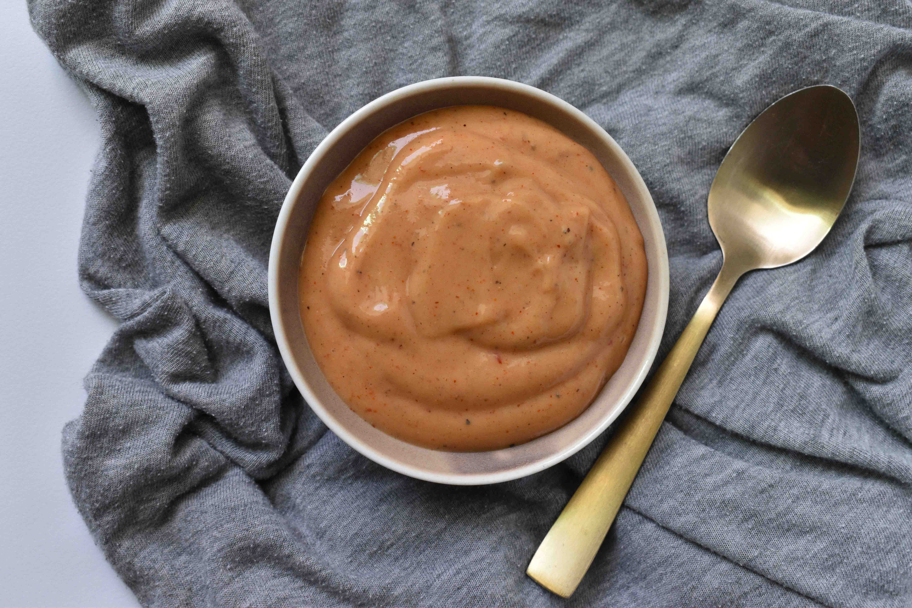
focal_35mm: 51
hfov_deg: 38.9
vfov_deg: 26.5
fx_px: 1292
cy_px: 304
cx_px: 456
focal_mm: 34
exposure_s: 1/100
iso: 800
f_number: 8
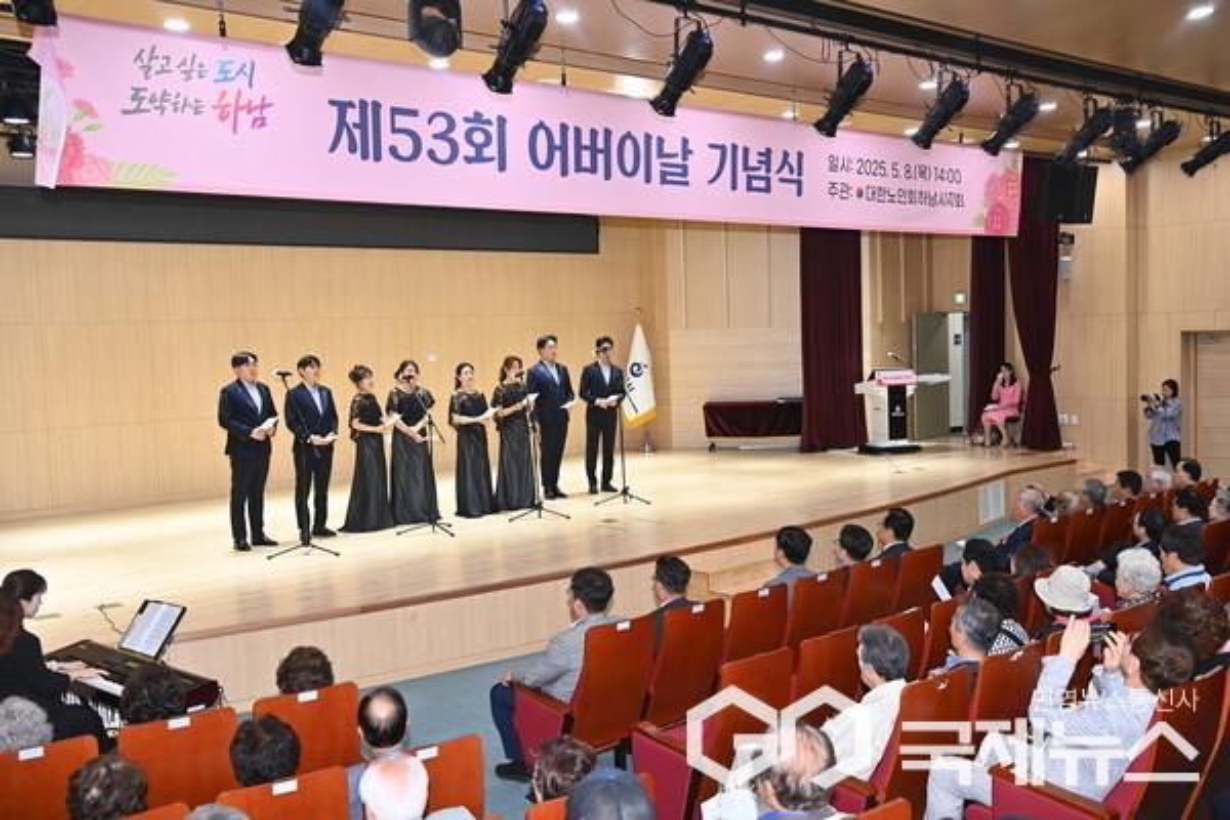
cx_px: 615
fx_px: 1196
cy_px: 410
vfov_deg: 37.9
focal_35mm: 35
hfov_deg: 54.4
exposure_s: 1/80
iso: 800
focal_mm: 35
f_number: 4.5
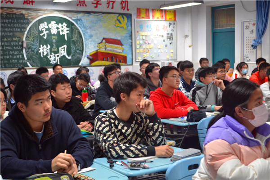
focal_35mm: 52
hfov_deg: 37.9
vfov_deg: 25.8
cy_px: 90
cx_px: 135
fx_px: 394
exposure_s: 1/15
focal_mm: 35
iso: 400
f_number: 5
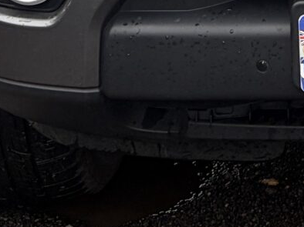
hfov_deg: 11.0
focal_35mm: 169
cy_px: -341
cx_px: 525
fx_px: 1483
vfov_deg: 8.0
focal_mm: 5.96
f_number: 1.6
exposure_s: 1/286
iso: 40
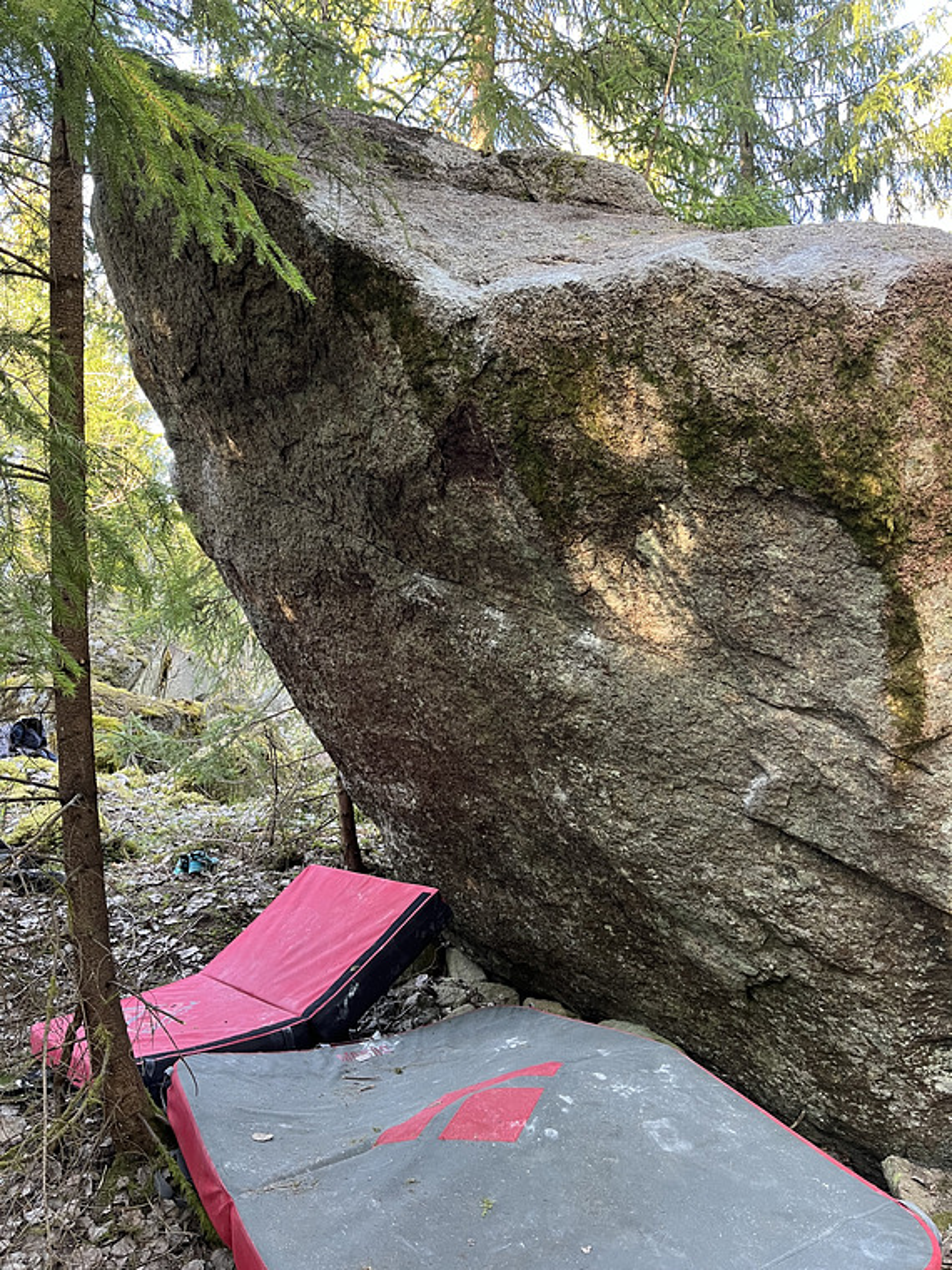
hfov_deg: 53.1
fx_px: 953
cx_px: 476
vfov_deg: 67.3
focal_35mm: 26
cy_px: 635
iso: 125
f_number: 1.6
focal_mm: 5.1
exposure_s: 1/60
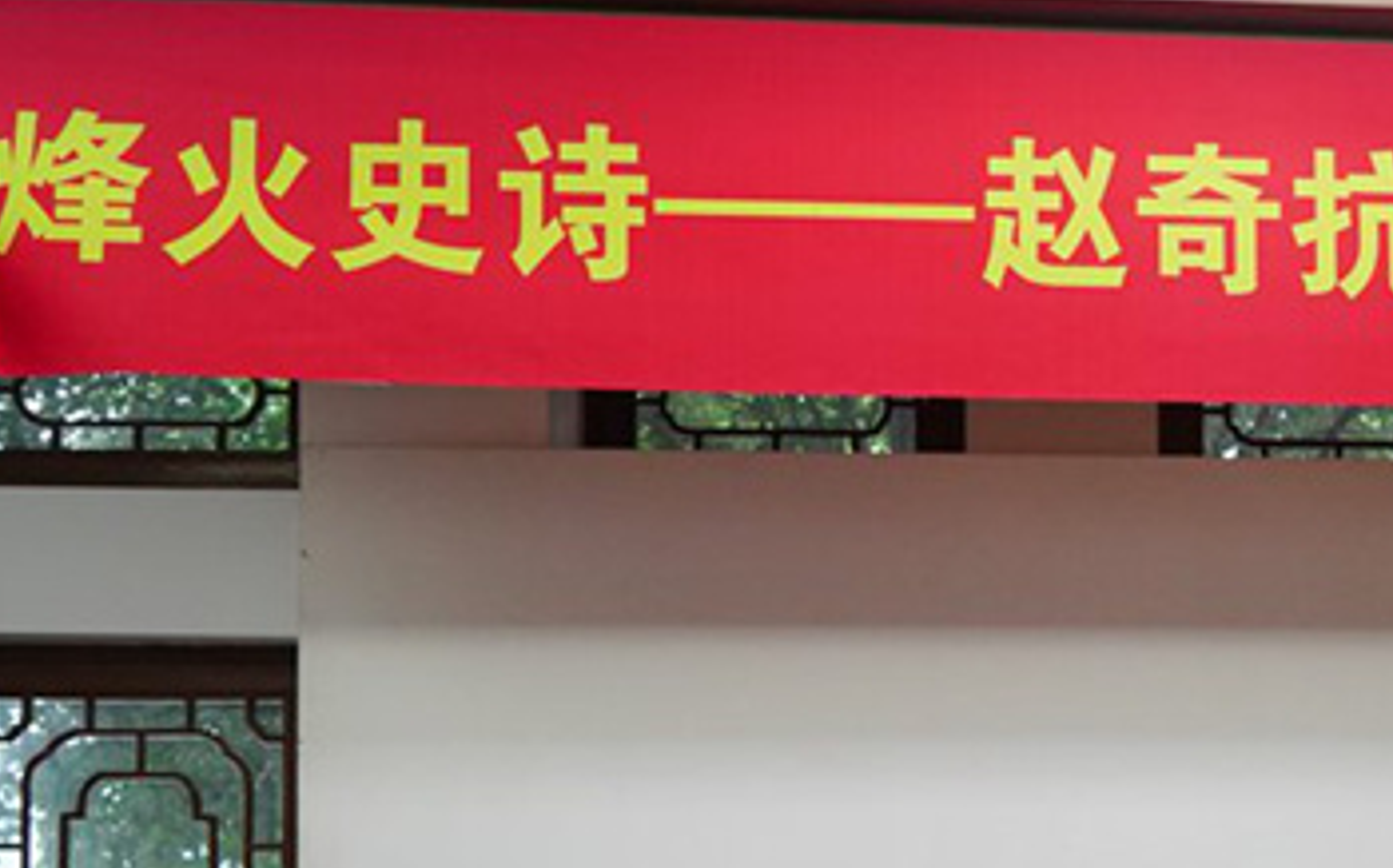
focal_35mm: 49
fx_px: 1858
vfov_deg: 25.0
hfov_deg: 39.2
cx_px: 1150
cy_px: 874
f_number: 4
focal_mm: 24
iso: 3200
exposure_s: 1/125
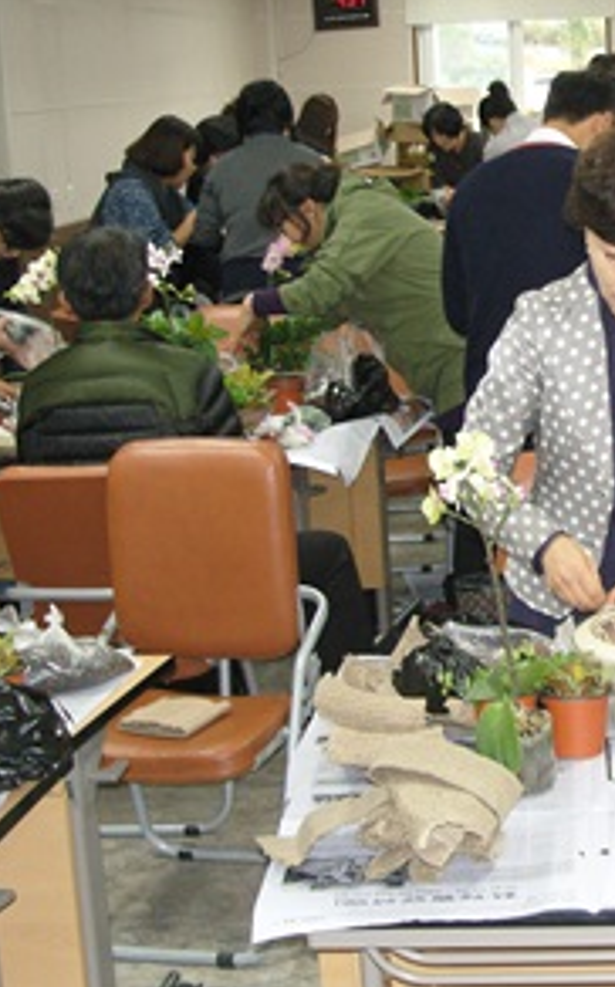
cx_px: 622
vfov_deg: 29.7
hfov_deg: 18.3
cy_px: 390
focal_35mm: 69
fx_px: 1854
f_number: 2.8
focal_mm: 7.8
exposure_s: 1/40
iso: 200
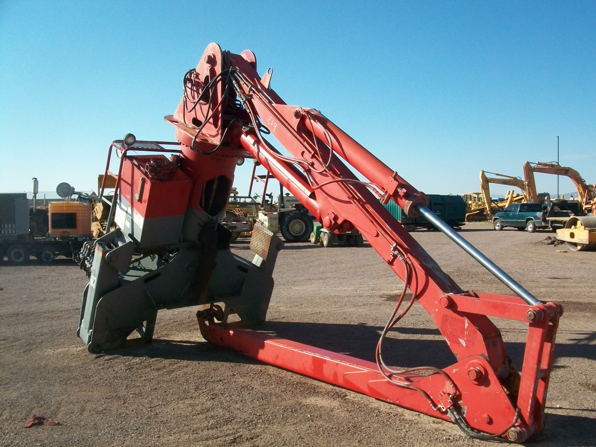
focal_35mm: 34
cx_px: 298
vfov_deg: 41.8
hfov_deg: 54.0
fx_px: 585
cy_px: 224
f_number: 5.5
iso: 80
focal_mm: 5.7
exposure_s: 1/320
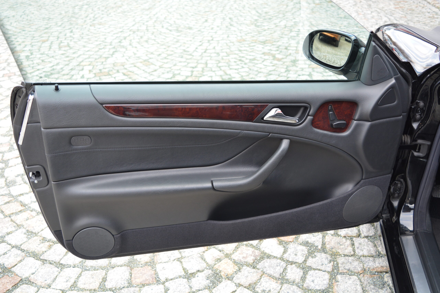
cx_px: 220
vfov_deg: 36.9
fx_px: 440
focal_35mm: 36
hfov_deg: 53.1
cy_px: 146
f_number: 4.5
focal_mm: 24
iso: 400
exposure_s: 1/80
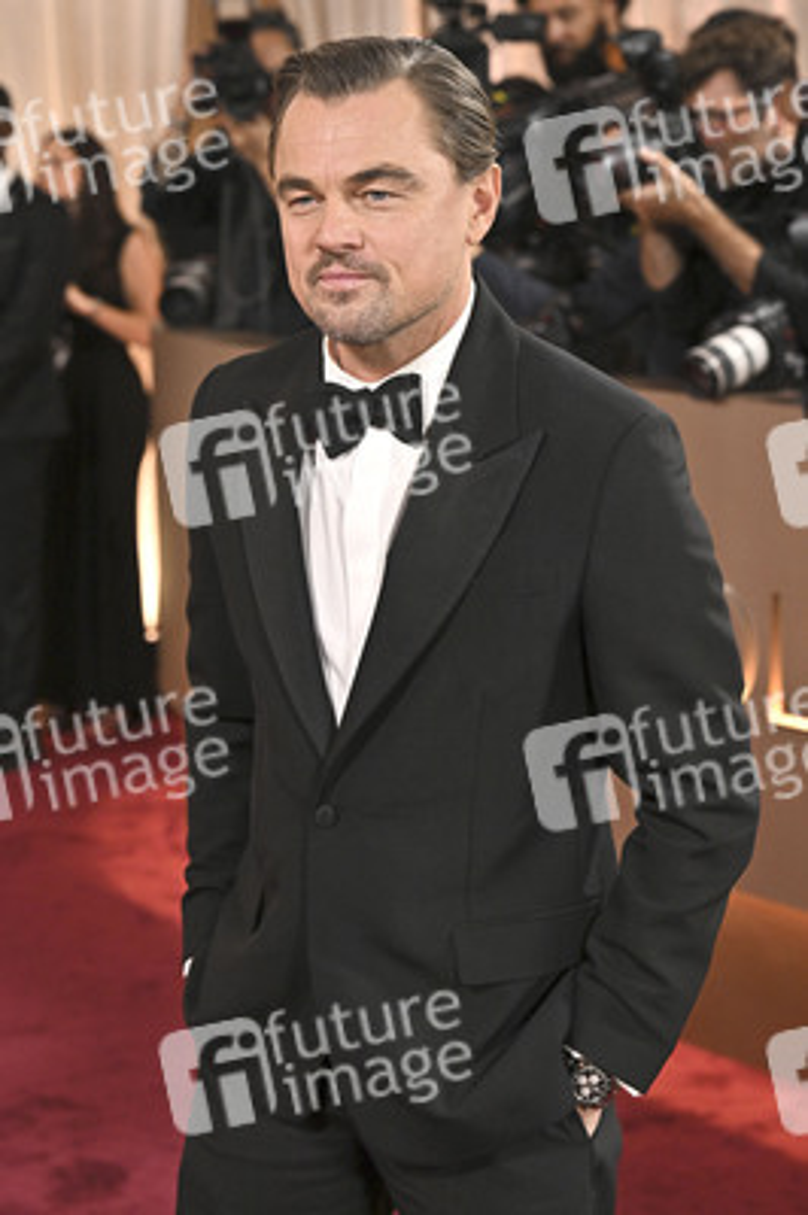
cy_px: 608
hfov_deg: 15.5
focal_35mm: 88
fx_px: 2968
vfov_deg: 23.1
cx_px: 404
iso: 2500
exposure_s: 1/320
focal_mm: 88
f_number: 5.6
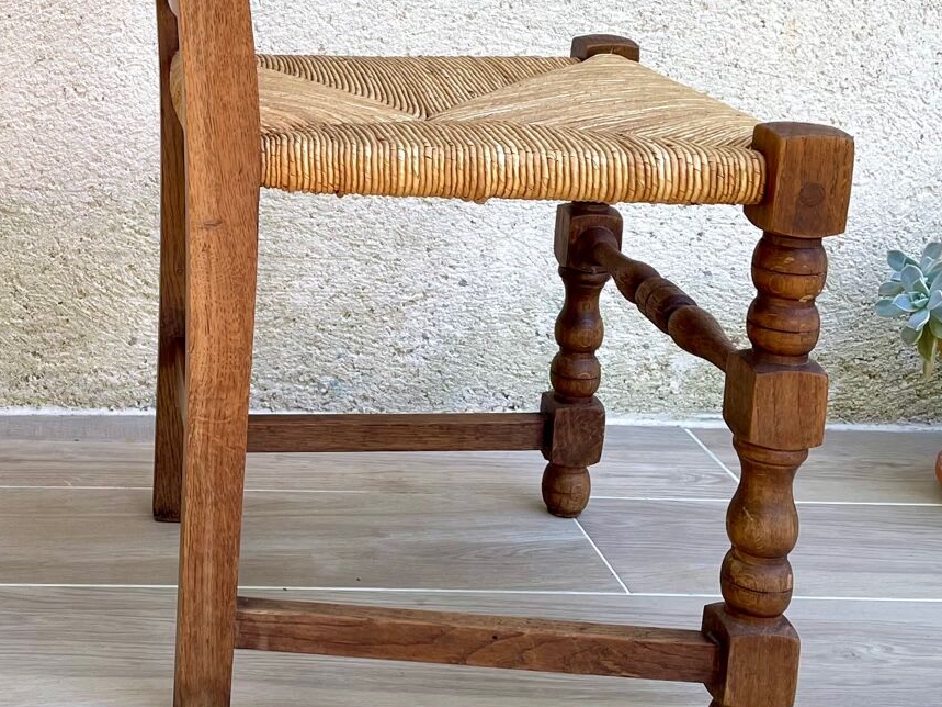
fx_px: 1660
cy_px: 131
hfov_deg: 30.0
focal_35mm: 61
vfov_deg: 23.6
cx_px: 55
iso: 32
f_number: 1.6
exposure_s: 1/201
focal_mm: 4.2
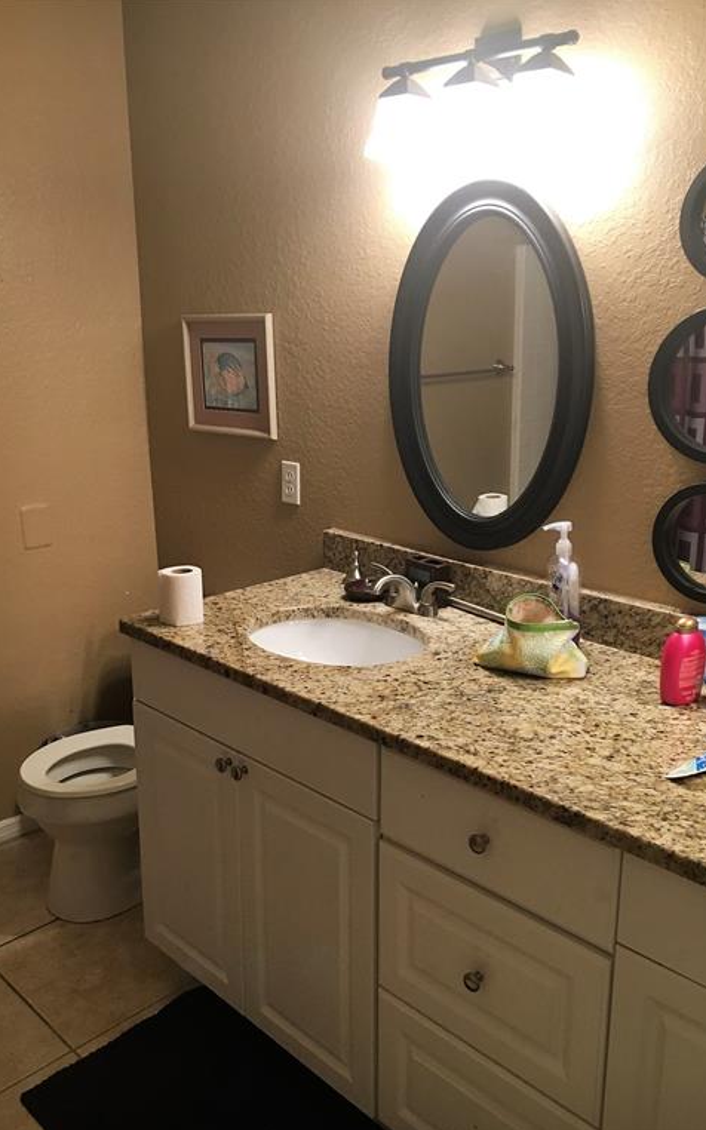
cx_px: 371
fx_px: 955
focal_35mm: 31
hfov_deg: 40.6
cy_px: 566
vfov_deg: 61.2
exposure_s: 1/30
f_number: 2.2
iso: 100
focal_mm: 4.15
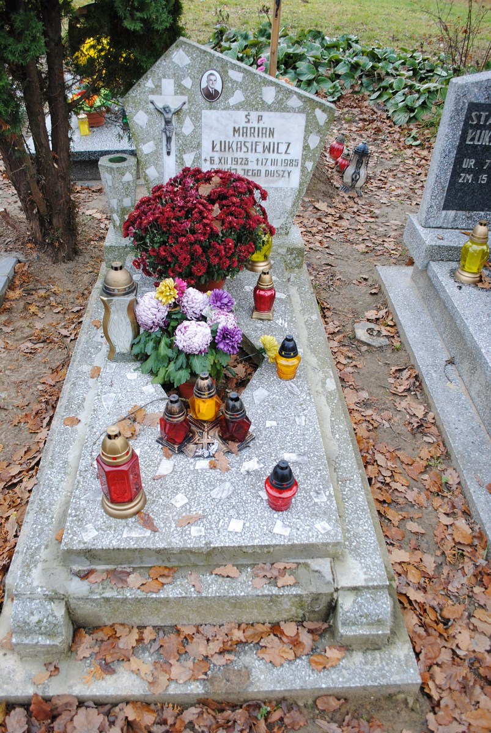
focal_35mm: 27
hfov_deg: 48.0
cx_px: 246
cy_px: 366
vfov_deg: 67.3
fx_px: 551
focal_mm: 18
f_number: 4.5
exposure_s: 1/80
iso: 200
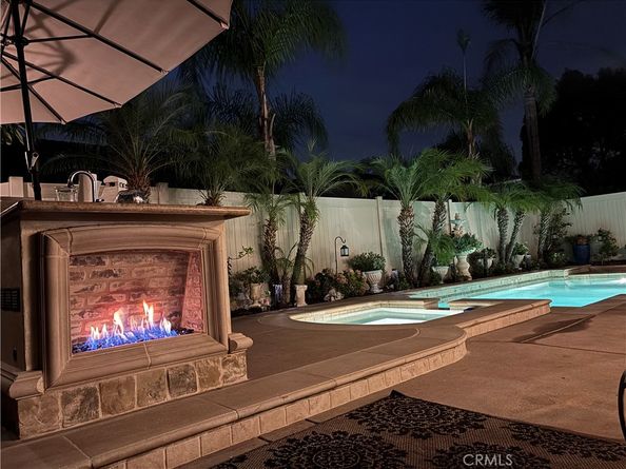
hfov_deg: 67.3
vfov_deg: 53.0
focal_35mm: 26
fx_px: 470
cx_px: 313
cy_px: 234
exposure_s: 1/15
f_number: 1.6
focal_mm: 5.96
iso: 640
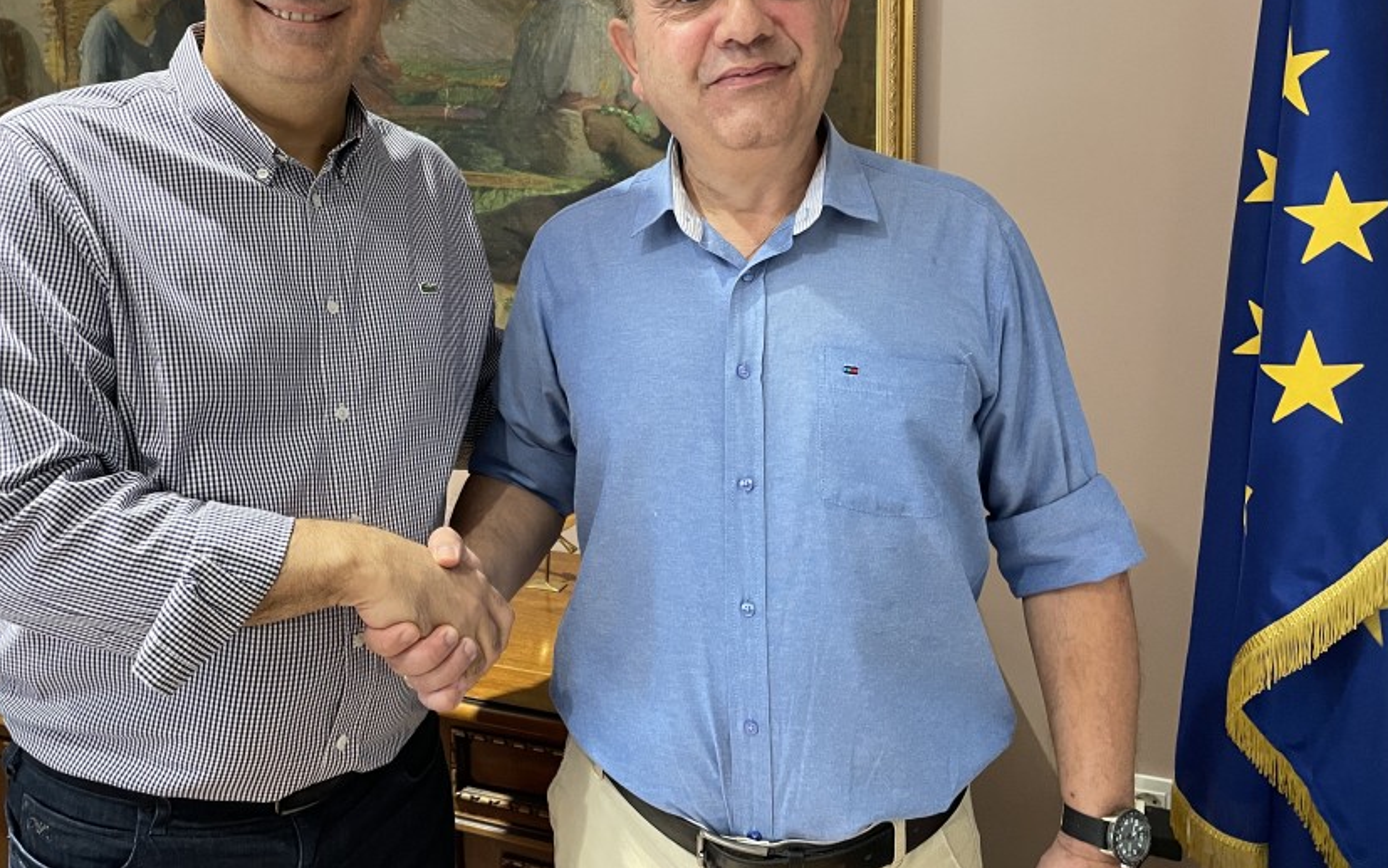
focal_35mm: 32
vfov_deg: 39.0
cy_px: 290
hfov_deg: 59.4
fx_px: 1211
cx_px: 601
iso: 400
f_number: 1.6
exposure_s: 1/41
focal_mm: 4.2
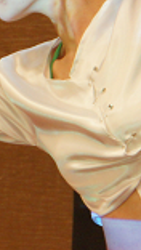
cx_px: -69
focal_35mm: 557
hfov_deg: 2.2
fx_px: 3694
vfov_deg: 3.9
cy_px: 61
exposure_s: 1/50
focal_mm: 92
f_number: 6.3
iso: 1600
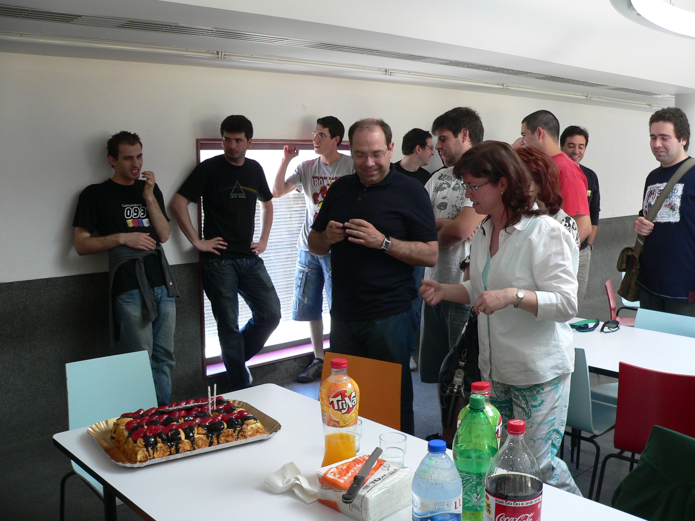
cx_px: 348
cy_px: 260
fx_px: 723
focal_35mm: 36
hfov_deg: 51.4
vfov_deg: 39.7
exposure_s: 1/60
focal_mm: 6
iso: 150
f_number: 2.8
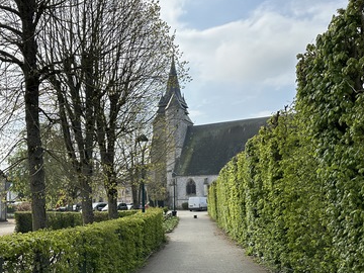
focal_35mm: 40
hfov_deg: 45.9
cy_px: 188
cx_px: 114
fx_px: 421
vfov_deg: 35.5
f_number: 1.78
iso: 80
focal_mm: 6.86
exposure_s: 1/5525
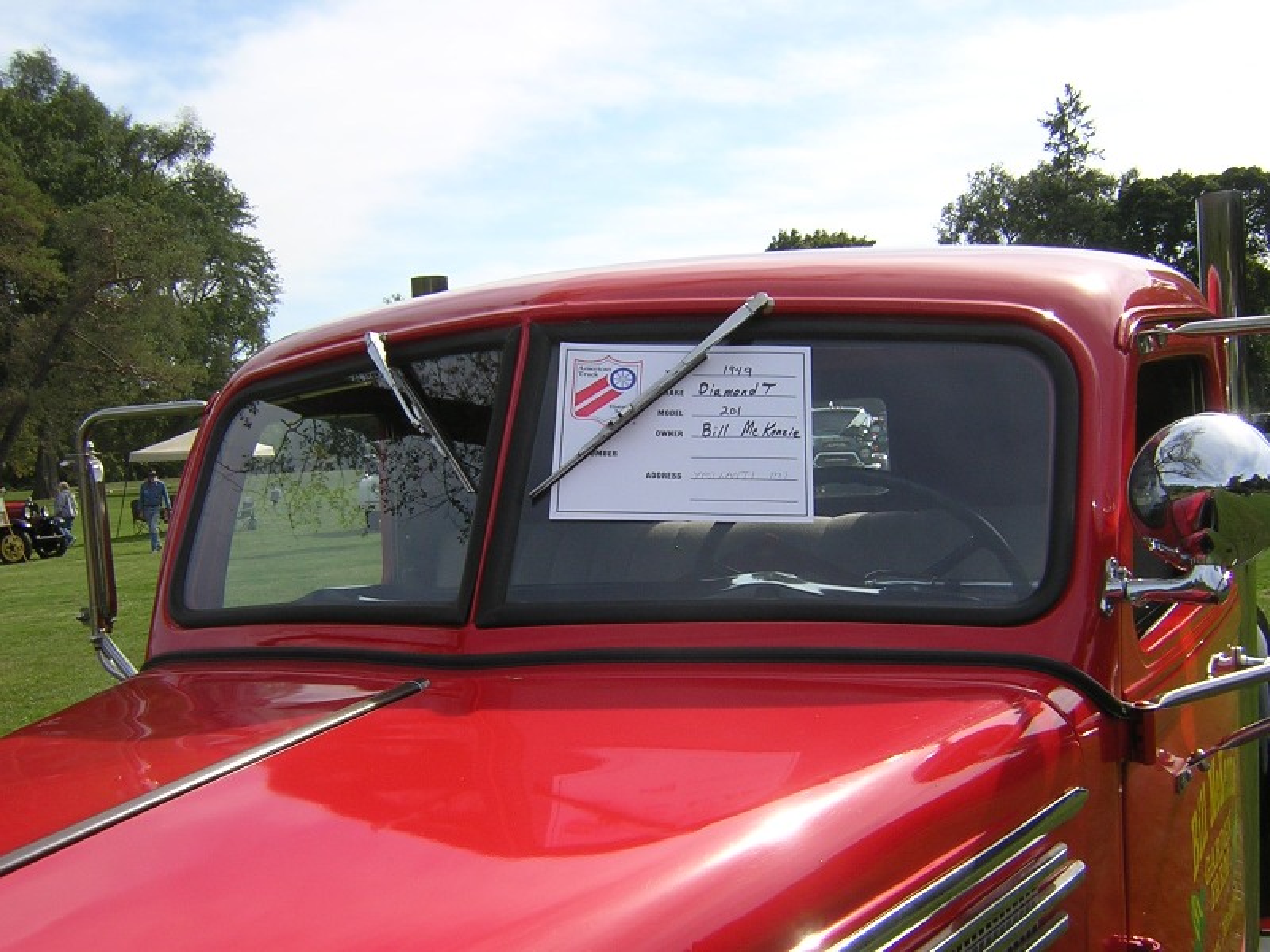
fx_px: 1321
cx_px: 635
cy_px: 476
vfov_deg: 39.7
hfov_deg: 51.4
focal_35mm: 36
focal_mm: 4.7
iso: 100
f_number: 5.2
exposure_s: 1/265
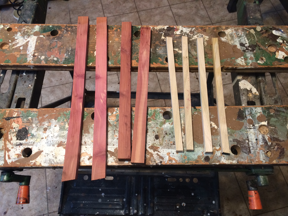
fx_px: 241
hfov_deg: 61.7
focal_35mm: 29
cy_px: 108
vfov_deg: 48.2
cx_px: 144
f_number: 2.2
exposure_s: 1/30
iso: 125
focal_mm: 4.15
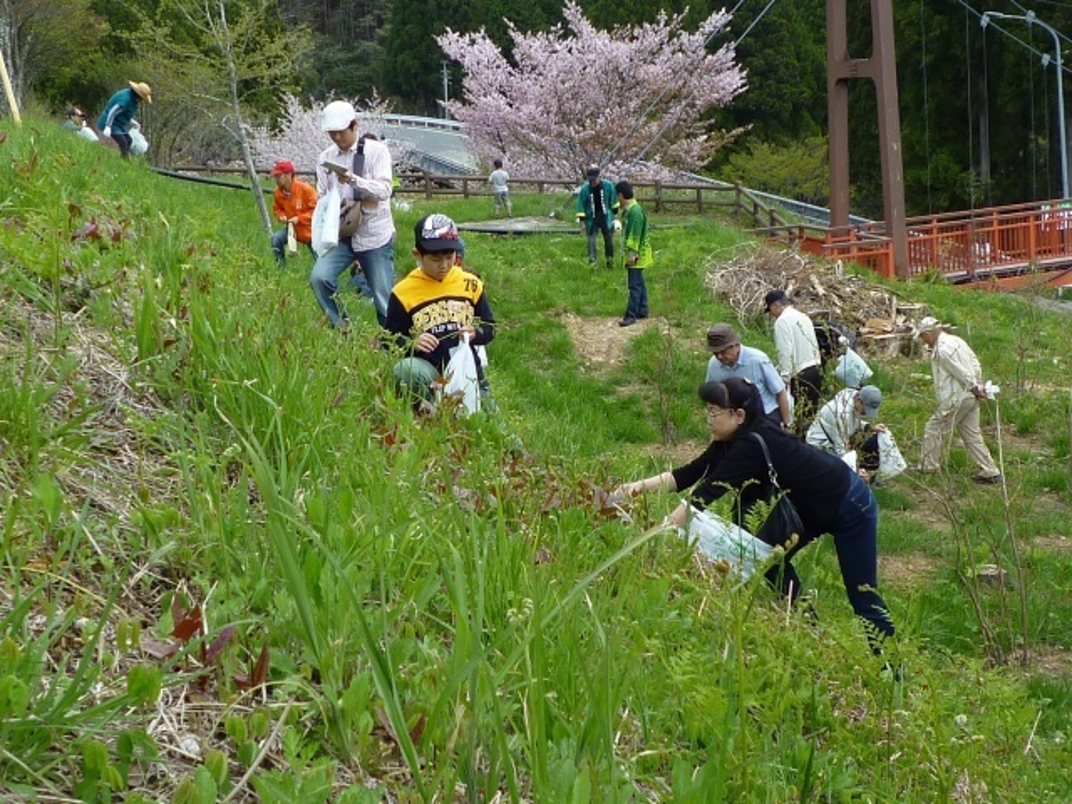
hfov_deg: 34.9
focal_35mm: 55
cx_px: 536
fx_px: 1703
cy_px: 402
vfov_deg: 26.6
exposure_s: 1/400
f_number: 2.9
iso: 80
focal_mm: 4.9
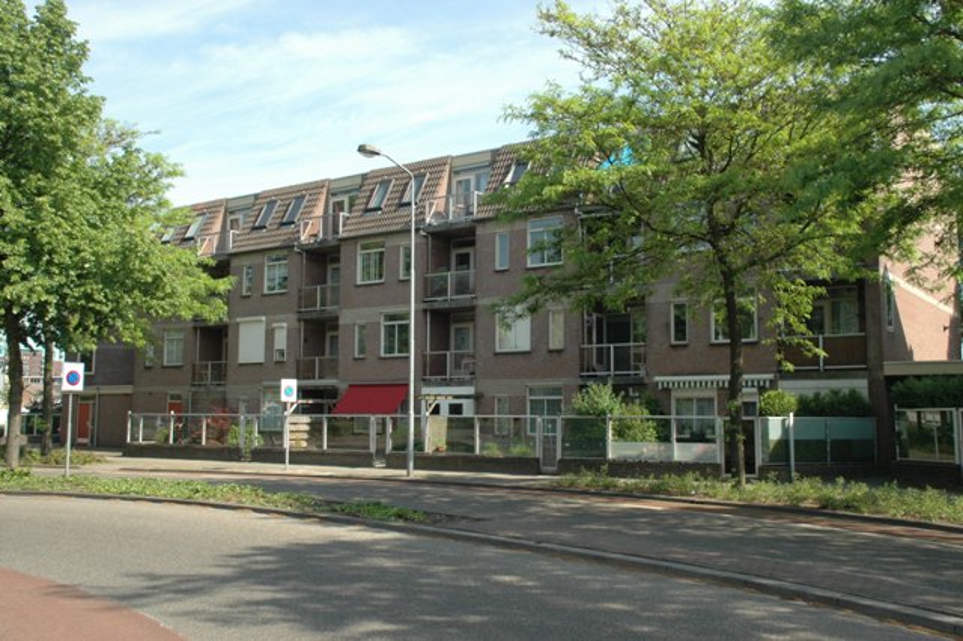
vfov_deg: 36.8
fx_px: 962
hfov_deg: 53.2
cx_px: 482
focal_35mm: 36
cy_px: 320
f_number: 8
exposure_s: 1/500
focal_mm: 24
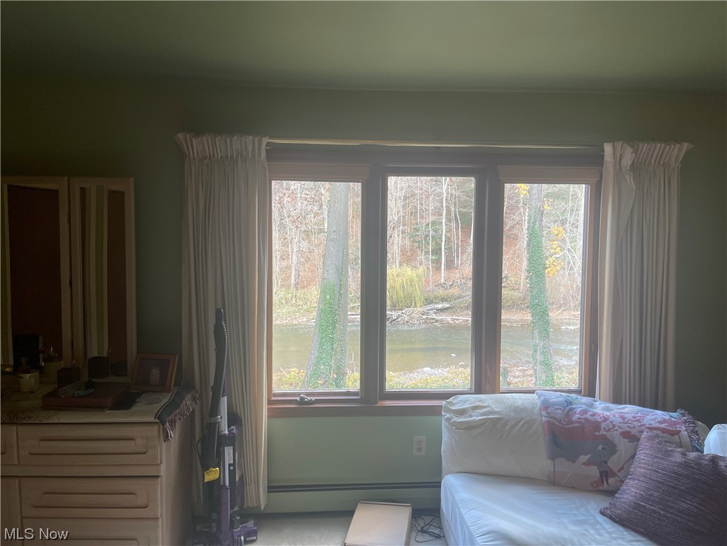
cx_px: 364
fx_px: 525
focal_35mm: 25
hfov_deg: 69.4
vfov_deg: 54.9
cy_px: 273
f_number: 1.6
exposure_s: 1/60
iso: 80
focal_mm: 5.1
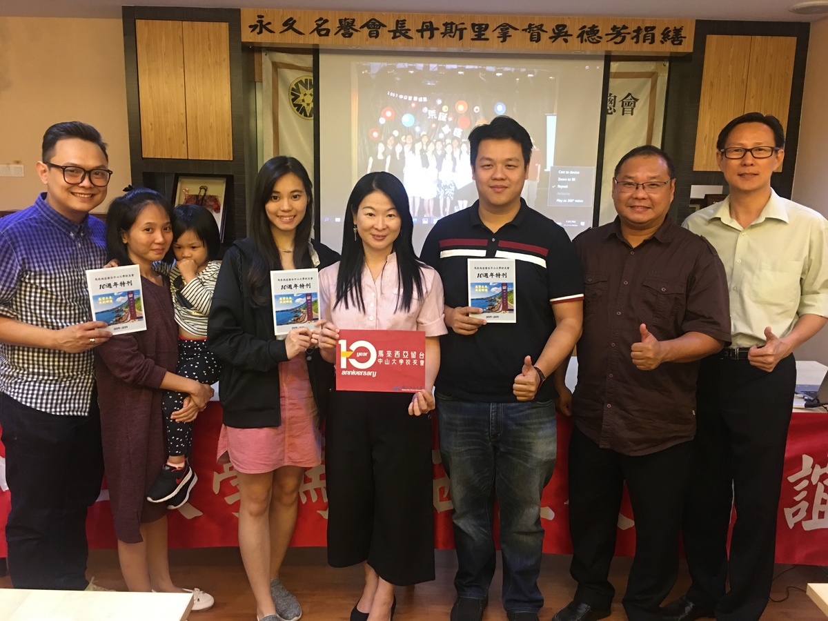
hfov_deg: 61.7
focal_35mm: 29
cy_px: 310
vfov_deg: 48.2
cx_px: 414
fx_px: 694
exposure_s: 1/10
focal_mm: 4.15
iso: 80
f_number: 2.2
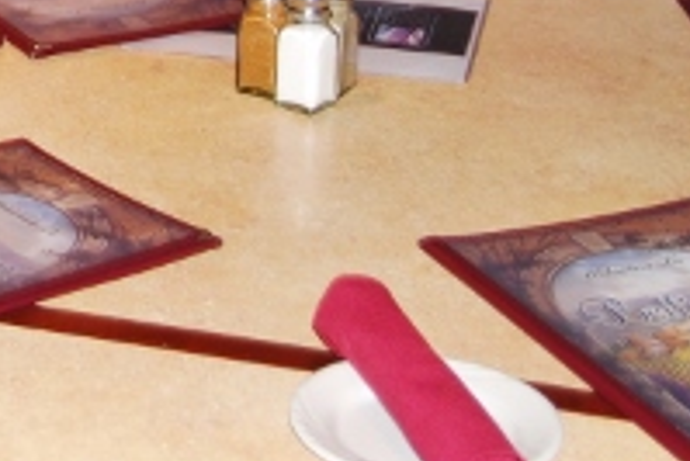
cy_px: -187
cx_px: -201
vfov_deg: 9.3
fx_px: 2781
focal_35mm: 145
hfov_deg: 13.6
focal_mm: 30
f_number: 4.2
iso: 200
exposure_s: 1/60
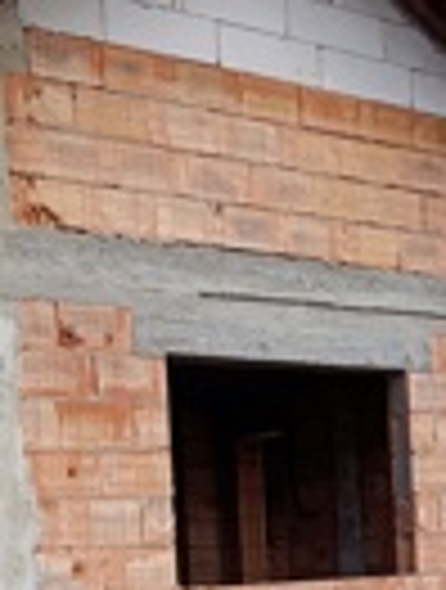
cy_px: 536
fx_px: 1197
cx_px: 550
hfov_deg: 19.7
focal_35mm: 70
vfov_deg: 26.7
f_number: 1.6
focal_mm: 6.14
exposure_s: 1/535
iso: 50
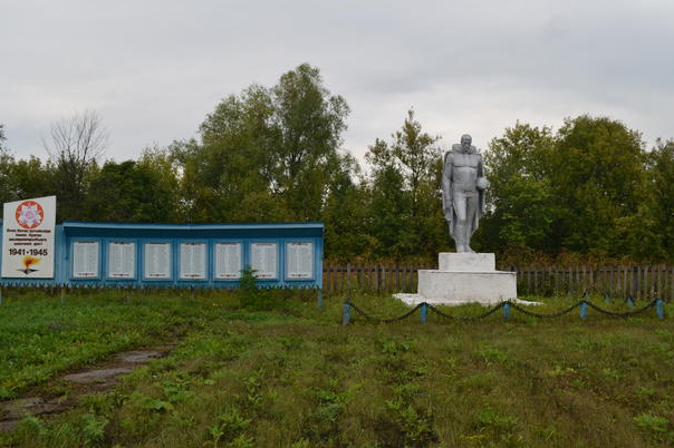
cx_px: 355
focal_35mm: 39
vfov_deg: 34.2
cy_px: 211
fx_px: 730
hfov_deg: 49.6
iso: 110
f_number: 5.6
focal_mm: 24
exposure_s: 1/125
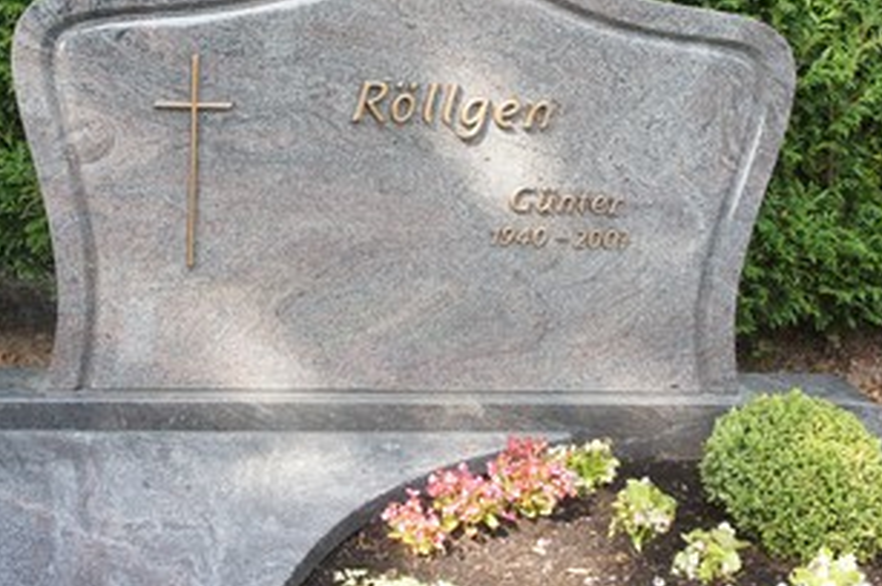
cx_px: 417
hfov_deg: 36.9
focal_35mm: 54
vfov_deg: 24.8
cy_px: 155
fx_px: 1322
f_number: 5.6
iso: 400
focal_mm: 24
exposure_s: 1/160
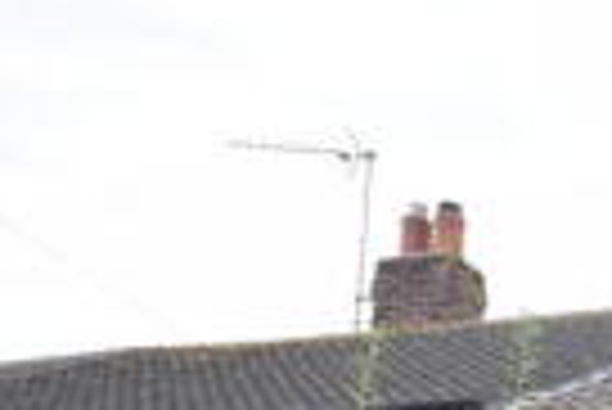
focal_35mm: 101
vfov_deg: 11.6
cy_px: 930
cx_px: 1253
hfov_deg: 15.6
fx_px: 1719
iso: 100
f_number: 6.3
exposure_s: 1/160
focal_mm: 14
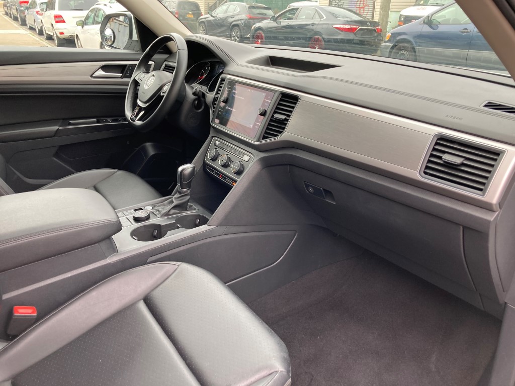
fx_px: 417
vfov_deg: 49.7
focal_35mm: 28
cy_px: 193
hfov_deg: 63.4
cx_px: 258
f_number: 1.8
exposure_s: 1/60
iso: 64
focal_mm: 3.99
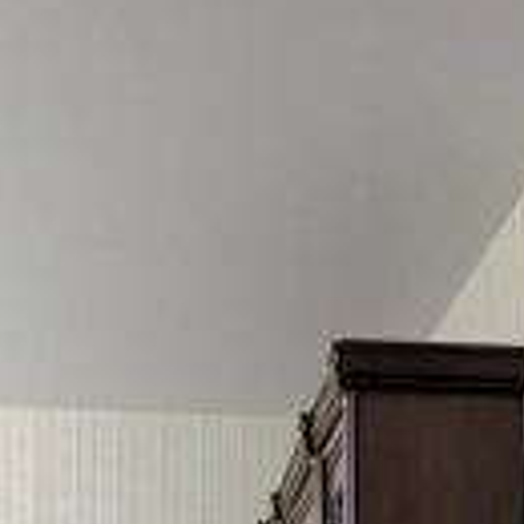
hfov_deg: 33.4
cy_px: 790
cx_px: 254
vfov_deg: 25.2
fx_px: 873
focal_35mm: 51
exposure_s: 1/25
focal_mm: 2.35
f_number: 2.2
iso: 365
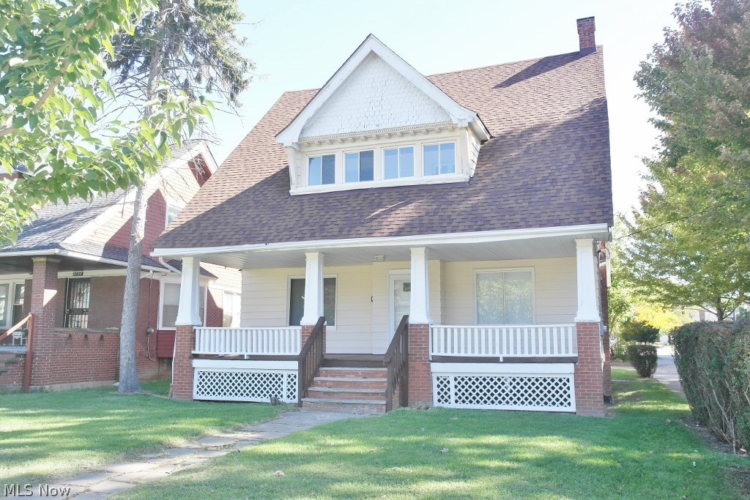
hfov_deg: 61.9
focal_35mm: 30
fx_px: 625
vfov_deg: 43.6
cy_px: 250
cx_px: 375
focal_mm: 20
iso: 100
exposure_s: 1/160
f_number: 5
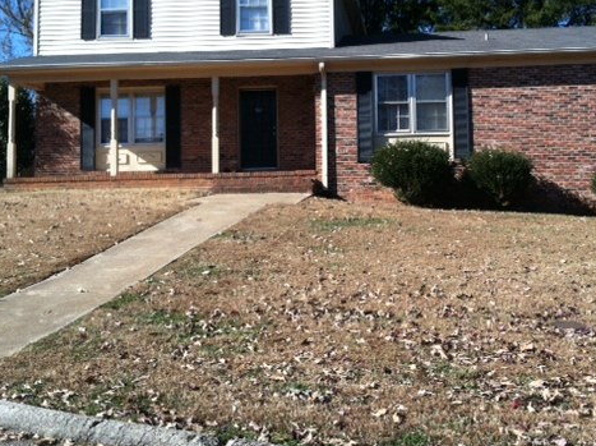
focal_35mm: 48
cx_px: 361
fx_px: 825
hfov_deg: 39.5
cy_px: 160
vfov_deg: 30.0
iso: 80
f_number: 2.8
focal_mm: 3.85
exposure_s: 1/706
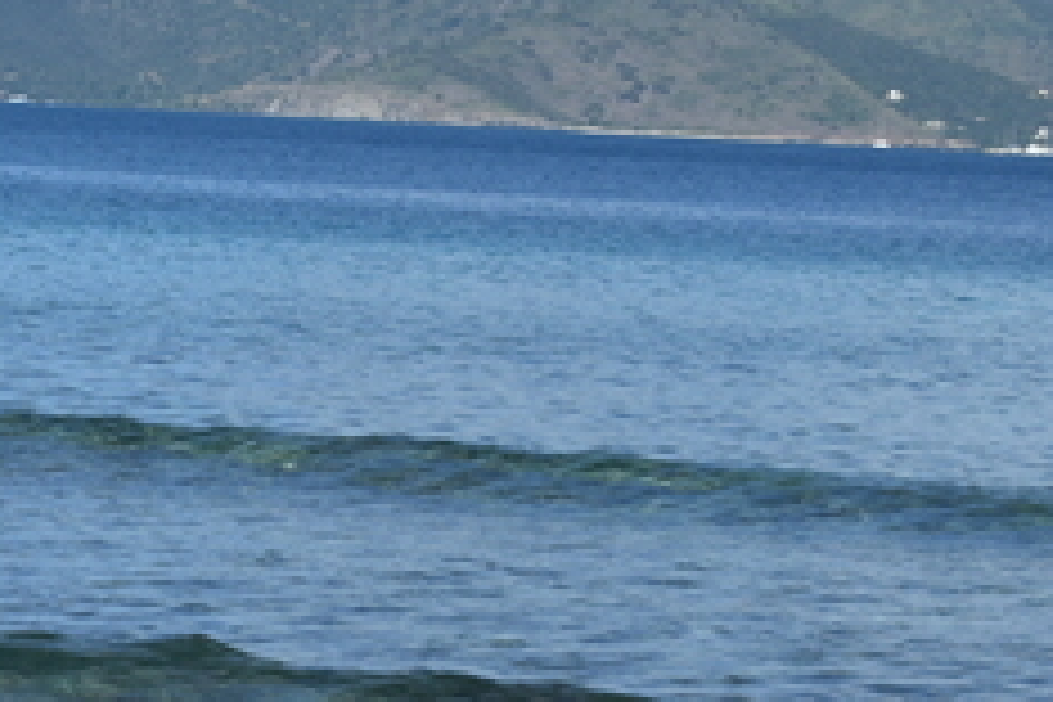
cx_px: -40
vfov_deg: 5.6
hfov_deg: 8.3
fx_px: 7195
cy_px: 554
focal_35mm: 246
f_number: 10
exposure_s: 1/400
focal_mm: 45
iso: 100
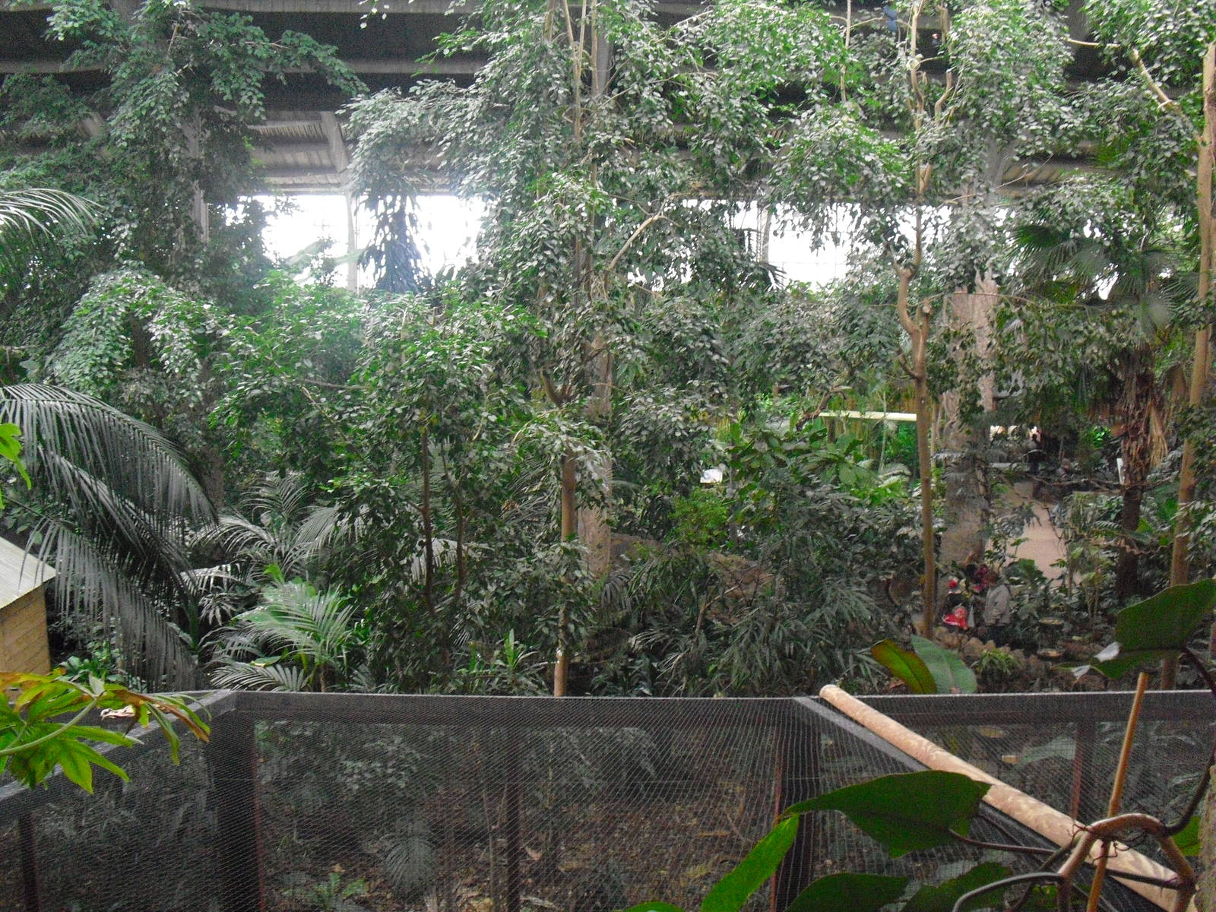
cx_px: 608
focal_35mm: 36
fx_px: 1265
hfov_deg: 51.4
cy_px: 456
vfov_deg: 39.7
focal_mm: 6.3
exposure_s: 1/60
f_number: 3.1
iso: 800
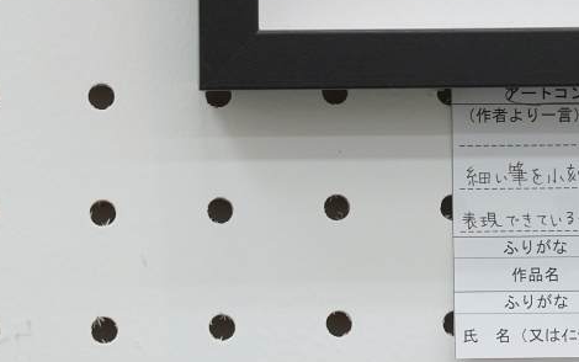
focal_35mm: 273
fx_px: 4309
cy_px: -97
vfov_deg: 4.8
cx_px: 573
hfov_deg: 7.7
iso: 1250
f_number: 8
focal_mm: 105
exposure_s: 1/50
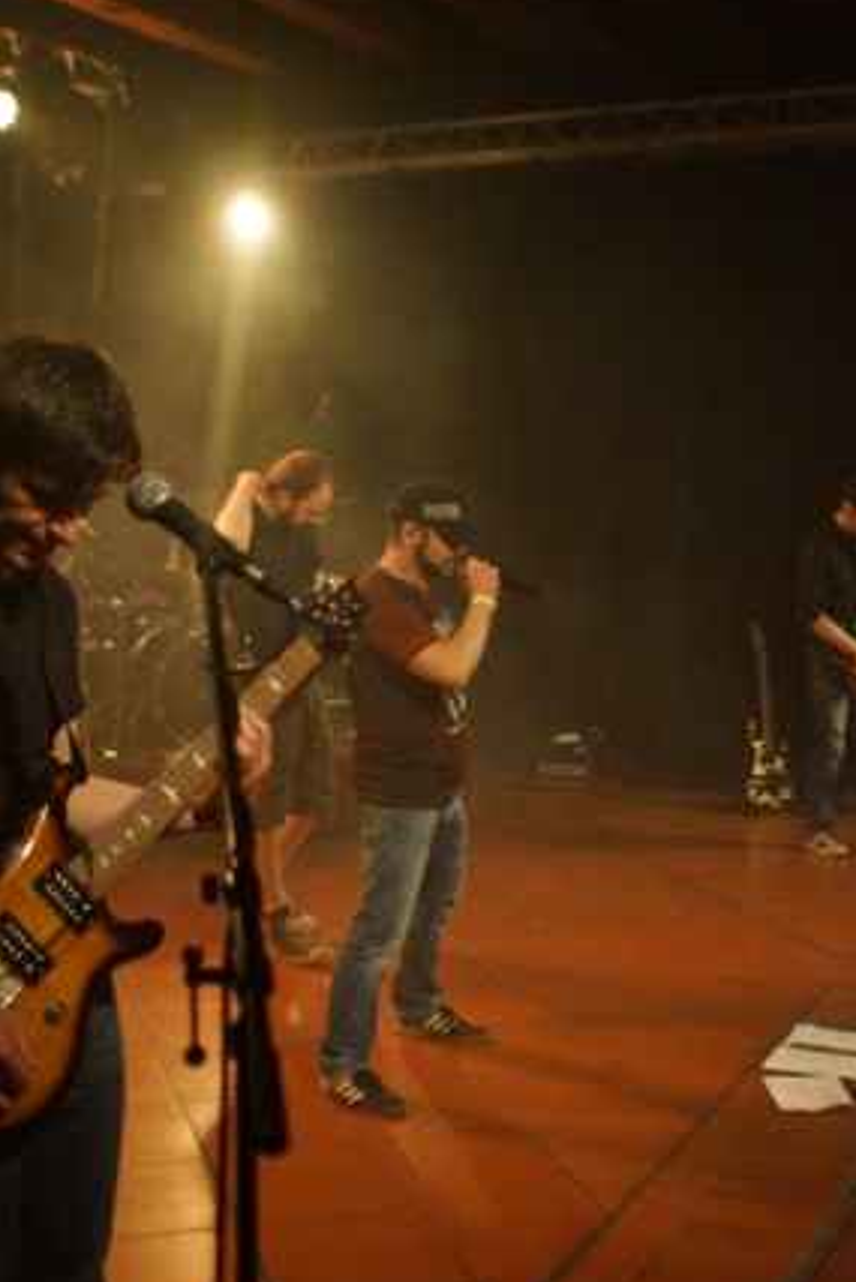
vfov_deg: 44.5
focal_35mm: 44
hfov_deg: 30.5
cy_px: 652
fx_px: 1568
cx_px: 445
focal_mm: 28
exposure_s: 1/50
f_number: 3.5
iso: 3200
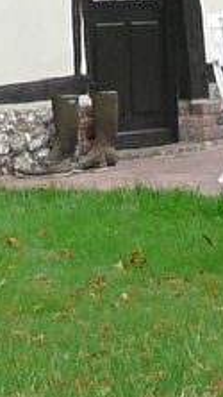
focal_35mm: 231
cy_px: -277
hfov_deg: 5.3
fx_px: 2426
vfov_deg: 9.0
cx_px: 189
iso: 100
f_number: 3.6
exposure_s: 1/125
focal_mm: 4.8
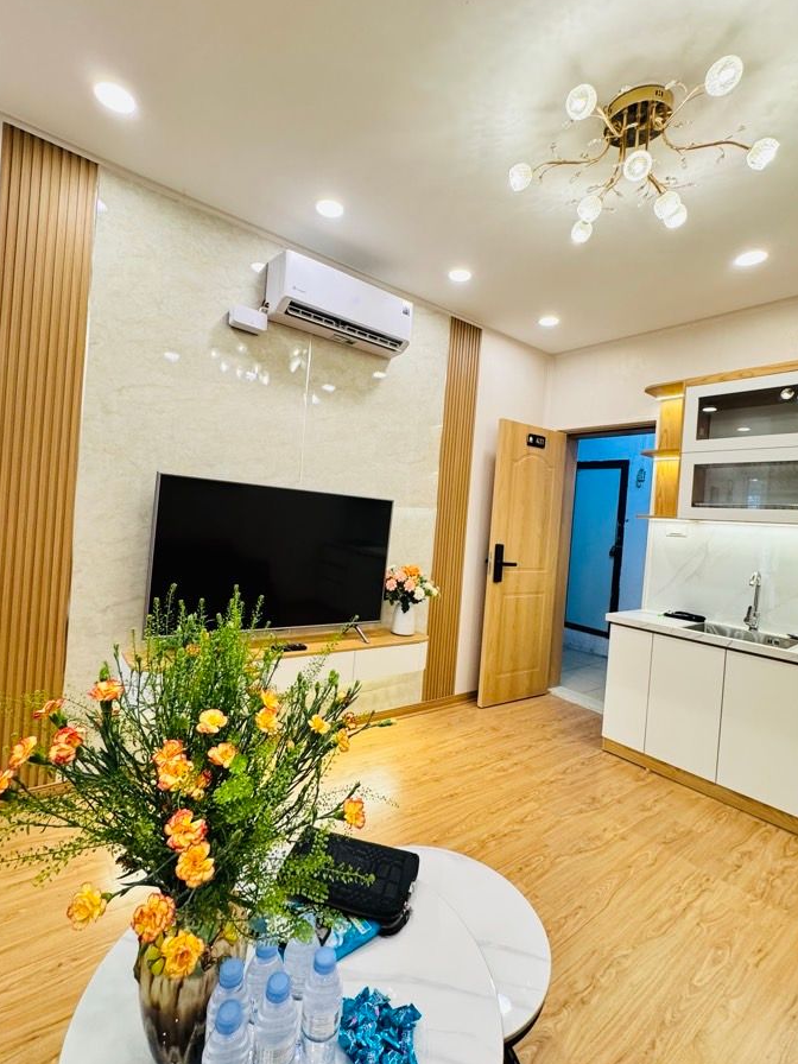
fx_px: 492
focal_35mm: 16
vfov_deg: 94.5
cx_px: 391
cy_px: 519
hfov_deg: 78.1
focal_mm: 2.22
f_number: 2.2
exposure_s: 1/100
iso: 250
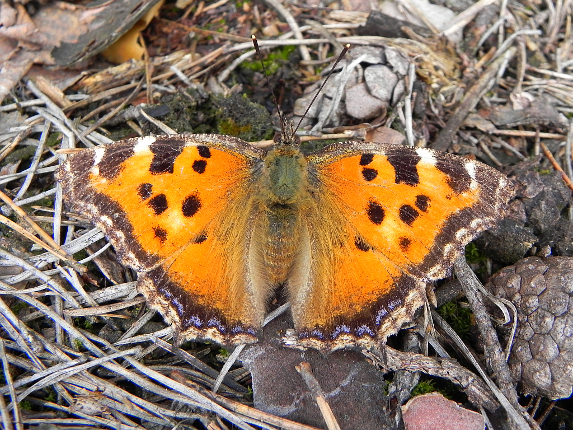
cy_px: 215
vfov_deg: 35.1
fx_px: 679
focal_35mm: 41
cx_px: 286
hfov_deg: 45.8
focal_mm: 7.3
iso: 160
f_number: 4.5
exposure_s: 1/160
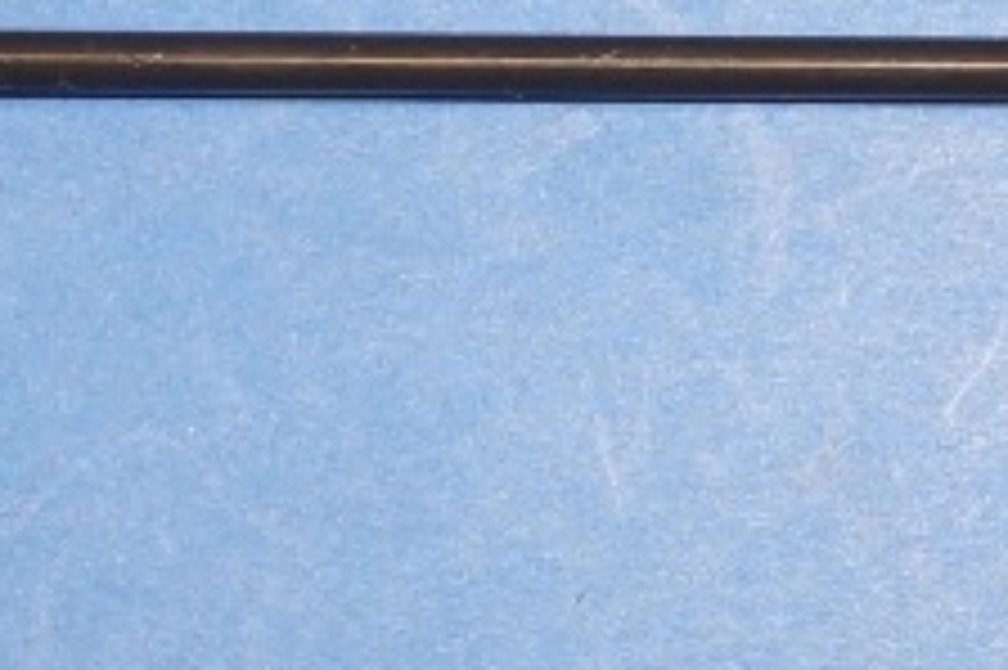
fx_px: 7778
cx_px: 1544
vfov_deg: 4.9
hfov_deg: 7.3
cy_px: -546
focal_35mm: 278
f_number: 4
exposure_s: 1/60
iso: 400
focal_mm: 26
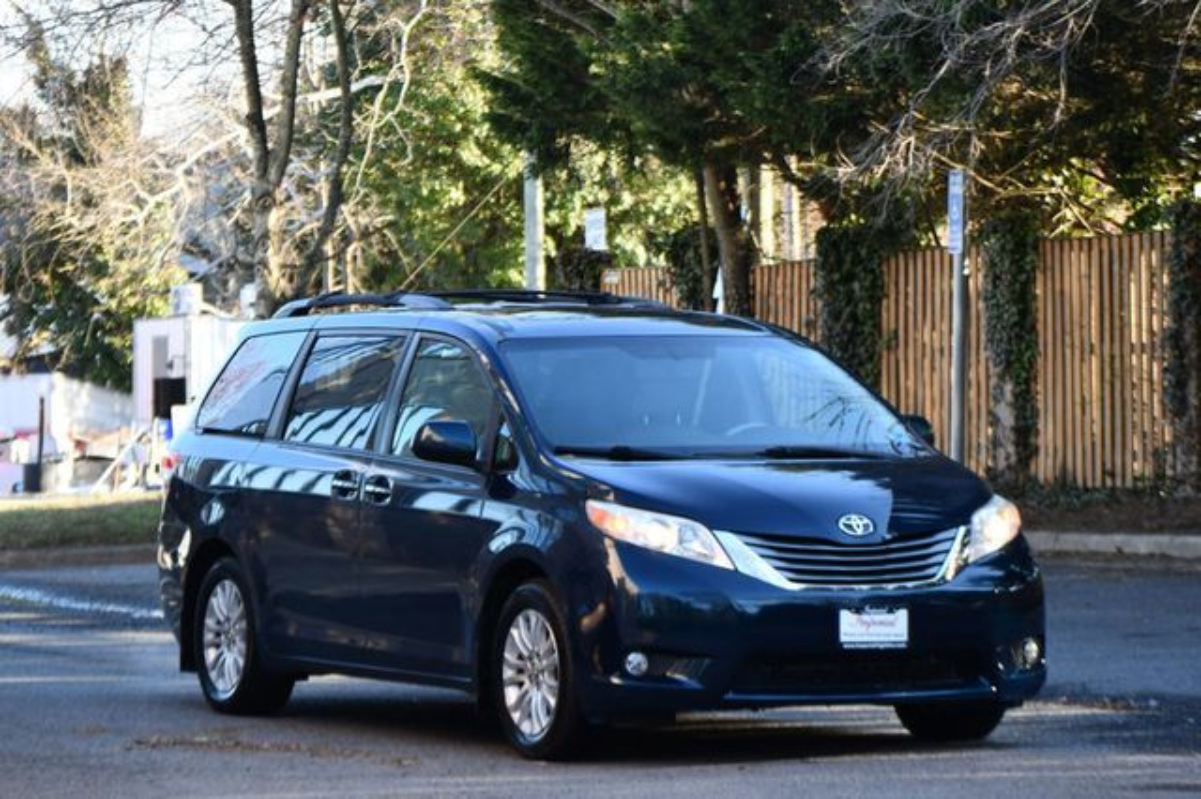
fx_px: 4735
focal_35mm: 142
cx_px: 600
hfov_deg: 14.5
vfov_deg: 9.7
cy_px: 400
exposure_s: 1/250
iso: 400
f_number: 5
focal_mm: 95
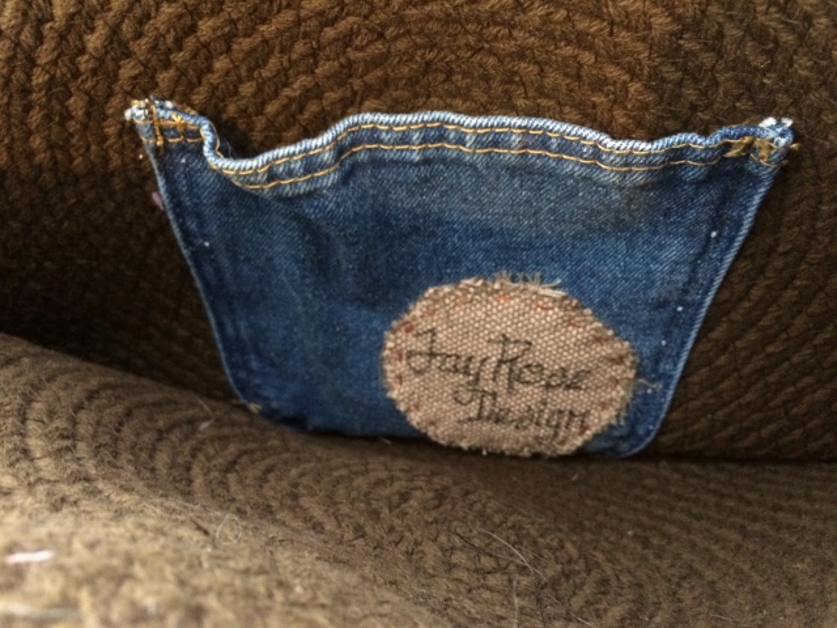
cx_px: 418
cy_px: 314
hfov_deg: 61.7
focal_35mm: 29
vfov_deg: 48.2
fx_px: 701
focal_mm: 4.15
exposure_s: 1/15
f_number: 2.2
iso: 400
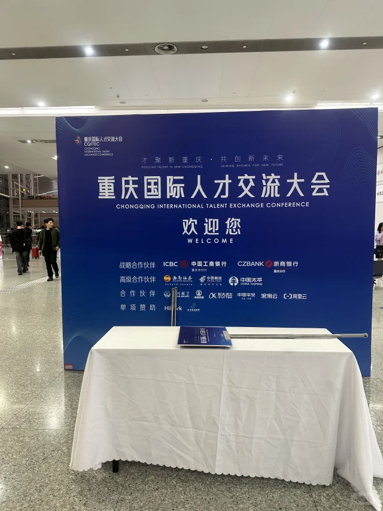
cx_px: 192
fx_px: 354
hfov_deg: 56.8
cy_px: 256
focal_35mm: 24
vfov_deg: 71.6
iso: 125
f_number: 1.78
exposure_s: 1/50
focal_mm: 6.86
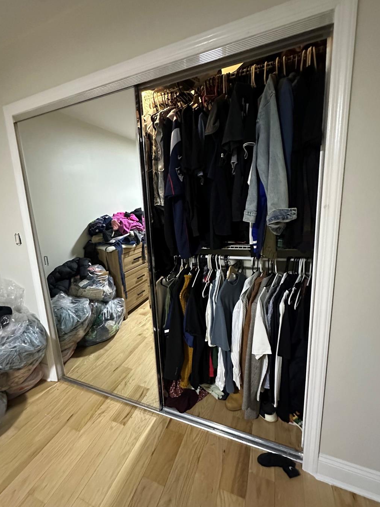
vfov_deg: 94.5
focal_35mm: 16
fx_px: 234
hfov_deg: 77.9
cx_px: 171
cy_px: 253
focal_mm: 2.22
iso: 1000
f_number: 2.2
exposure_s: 1/40
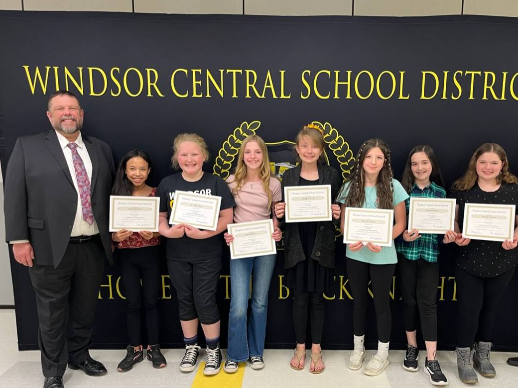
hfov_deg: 56.6
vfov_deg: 44.1
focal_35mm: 32
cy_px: 213
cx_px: 292
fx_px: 479
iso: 100
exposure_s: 1/60
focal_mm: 5.1
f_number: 1.6
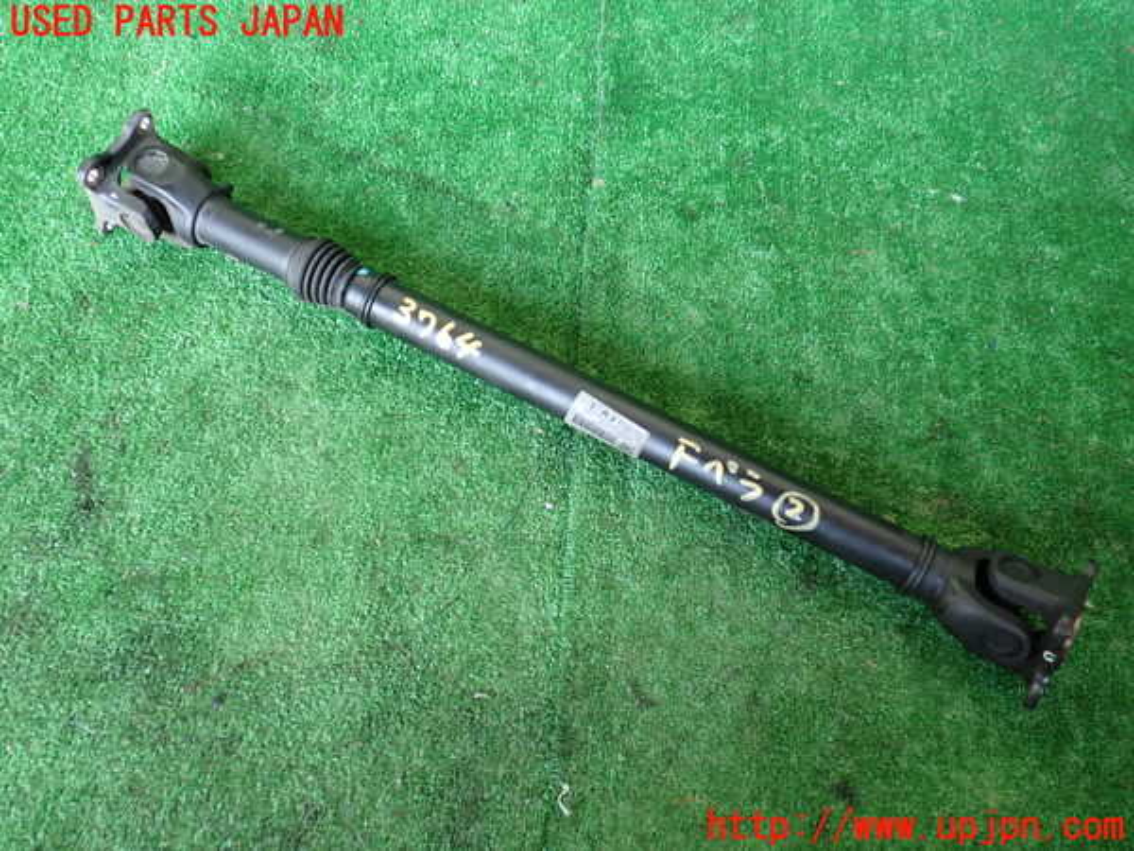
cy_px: 426
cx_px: 567
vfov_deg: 46.8
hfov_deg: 60.0
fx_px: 983
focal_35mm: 30
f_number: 2.3
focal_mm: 5.4
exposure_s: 1/30
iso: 400
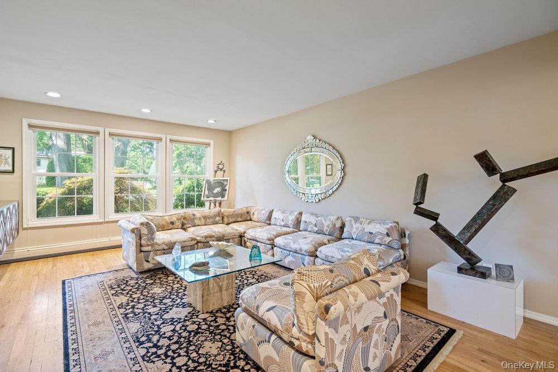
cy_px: 186
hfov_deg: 96.7
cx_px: 279
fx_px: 248
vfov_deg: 73.8
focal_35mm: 16
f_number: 5.6
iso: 1250
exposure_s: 1/10
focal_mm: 16
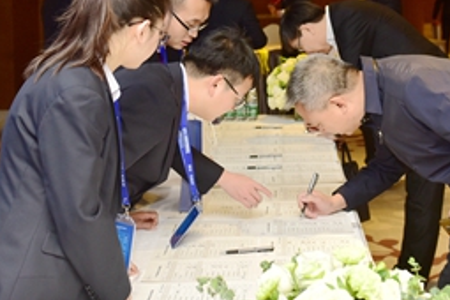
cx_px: 284
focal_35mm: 80
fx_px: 1000
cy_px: 42
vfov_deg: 16.9
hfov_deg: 25.3
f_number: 4
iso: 1000
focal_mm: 34
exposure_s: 1/80
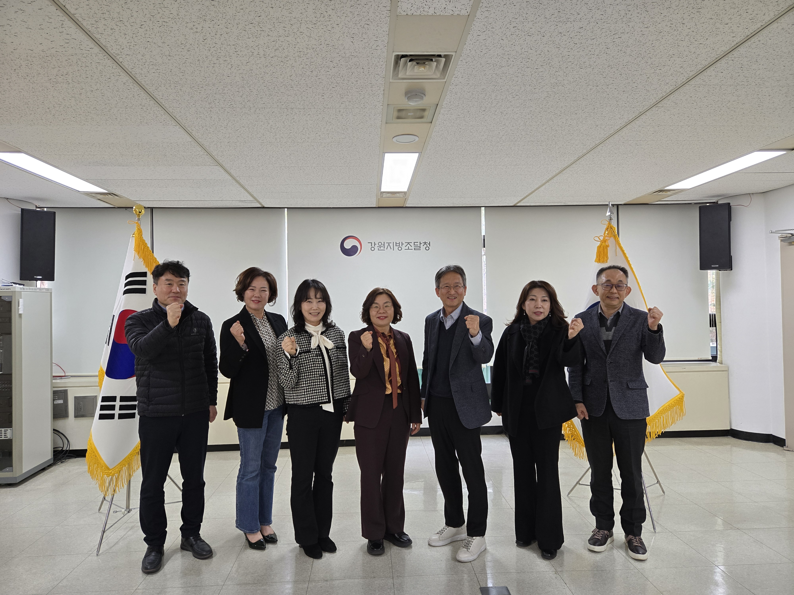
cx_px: 397
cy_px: 298
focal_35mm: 23
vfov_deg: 58.9
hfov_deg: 73.9
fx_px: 528
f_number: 1.8
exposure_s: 1/120
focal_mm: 5.4
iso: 160
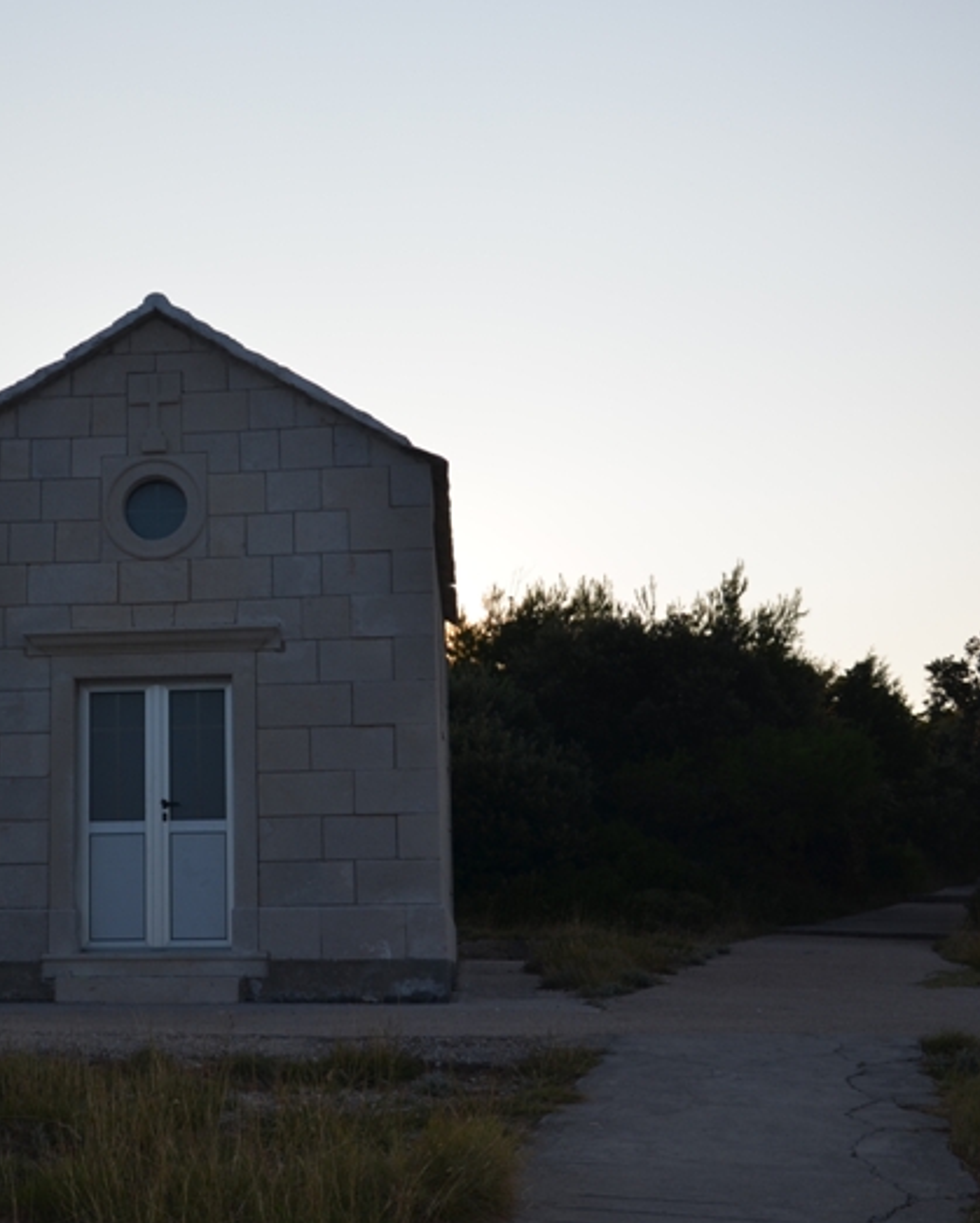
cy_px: 606
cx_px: 196
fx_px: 1946
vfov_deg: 34.9
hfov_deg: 27.7
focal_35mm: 54
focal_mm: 25
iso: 100
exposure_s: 1/200
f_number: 7.1
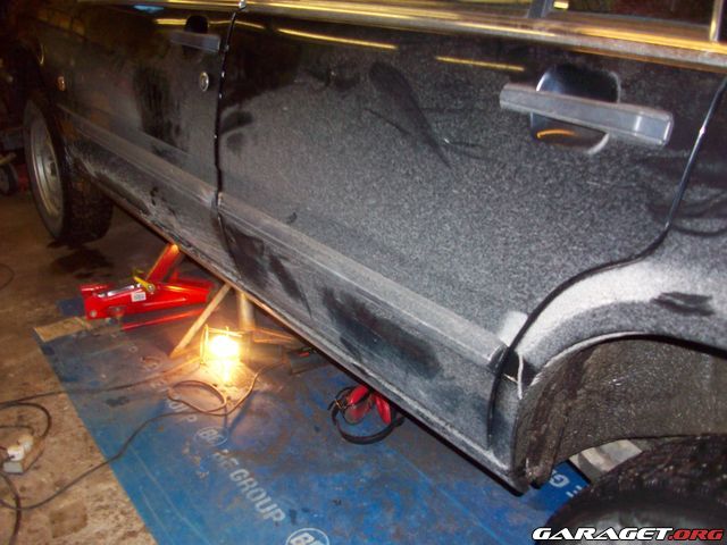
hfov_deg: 54.0
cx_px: 364
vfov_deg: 41.8
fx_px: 714
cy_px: 272
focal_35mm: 34
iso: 160
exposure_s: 1/60
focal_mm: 5.7
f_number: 2.8
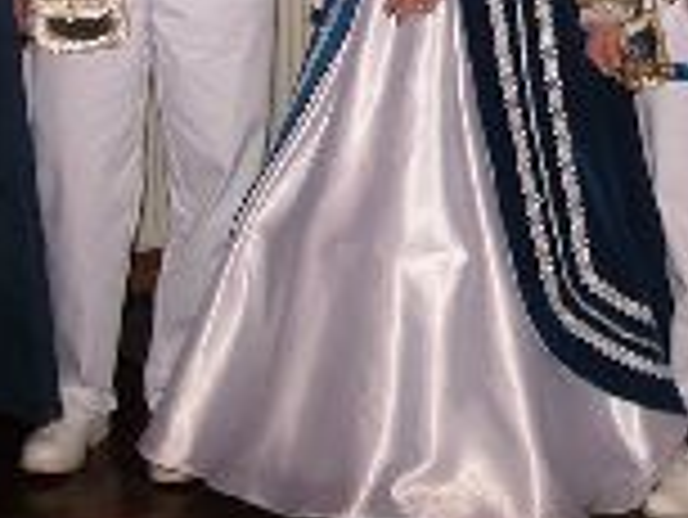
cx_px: 625
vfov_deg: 11.4
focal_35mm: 128
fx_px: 2546
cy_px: -108
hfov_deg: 15.2
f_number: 2.8
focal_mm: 8.9
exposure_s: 1/60
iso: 100
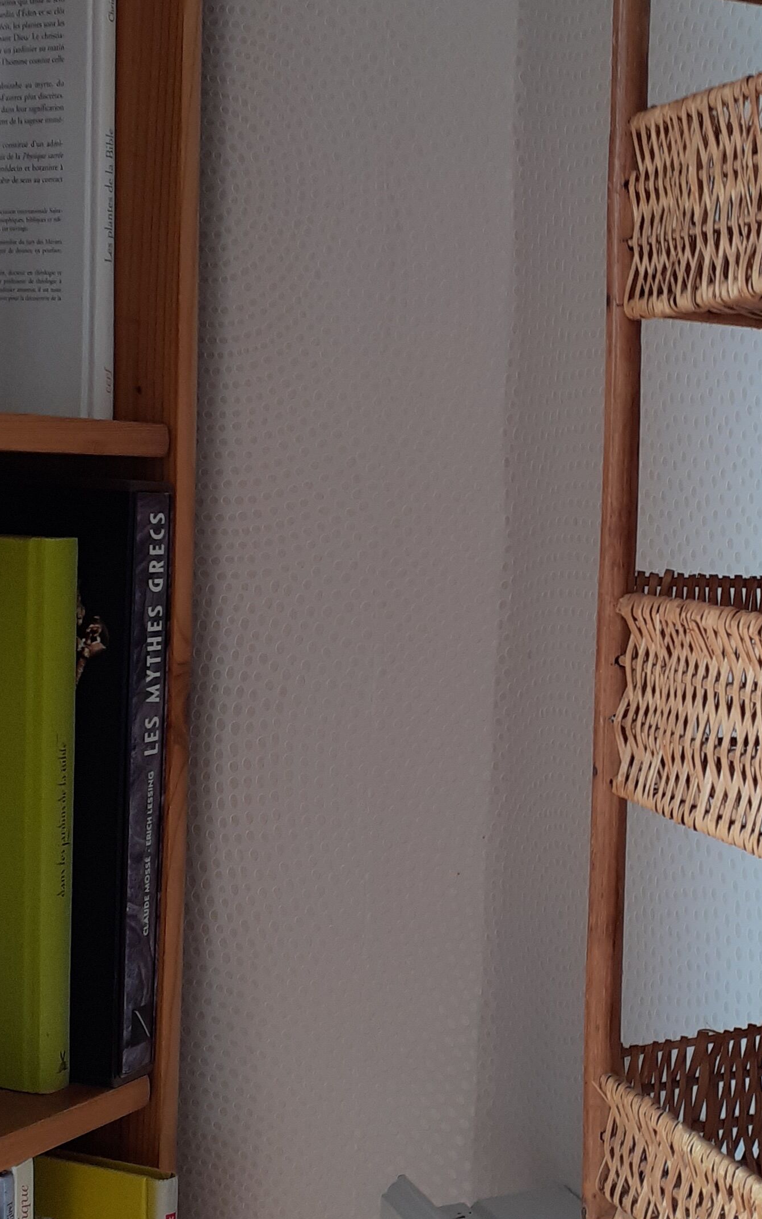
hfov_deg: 22.7
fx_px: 1827
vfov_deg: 36.9
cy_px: 598
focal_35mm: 55
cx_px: 738
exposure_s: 1/119
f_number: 1.9
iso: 40
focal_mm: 3.6
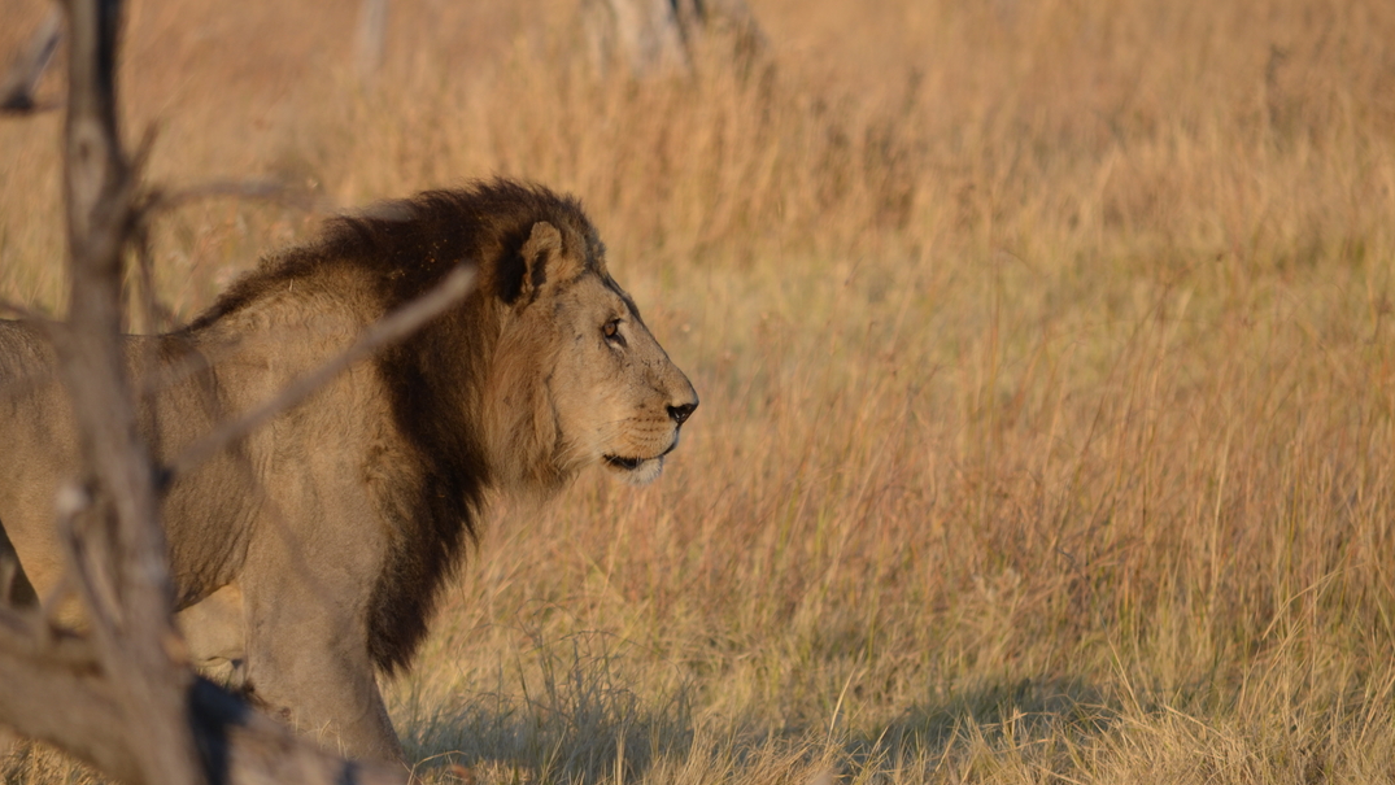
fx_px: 20717
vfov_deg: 2.2
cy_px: 327
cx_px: 635
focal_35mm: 560
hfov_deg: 3.9
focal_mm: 300
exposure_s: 1/500
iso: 200
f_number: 5.6
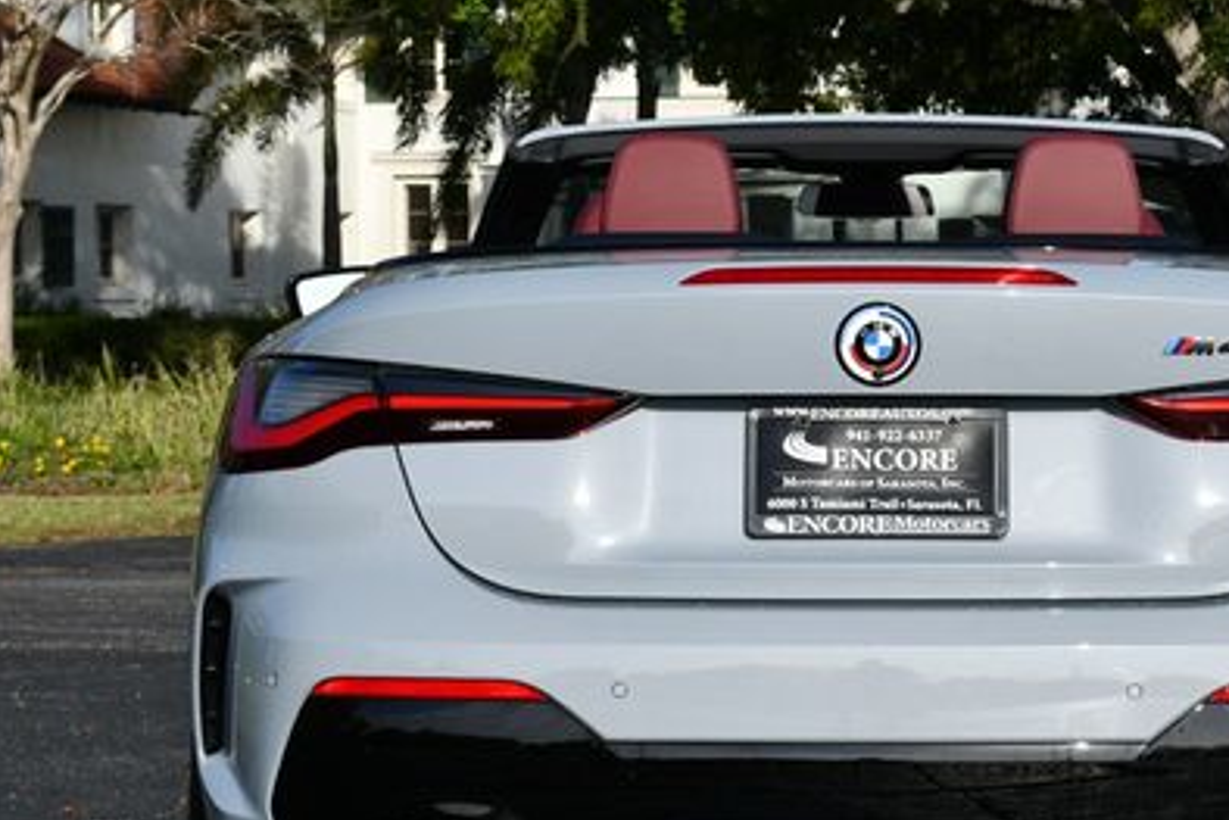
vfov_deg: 10.6
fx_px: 4439
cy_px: 455
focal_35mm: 130
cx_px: 864
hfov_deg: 15.7
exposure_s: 1/320
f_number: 9
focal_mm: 40
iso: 100
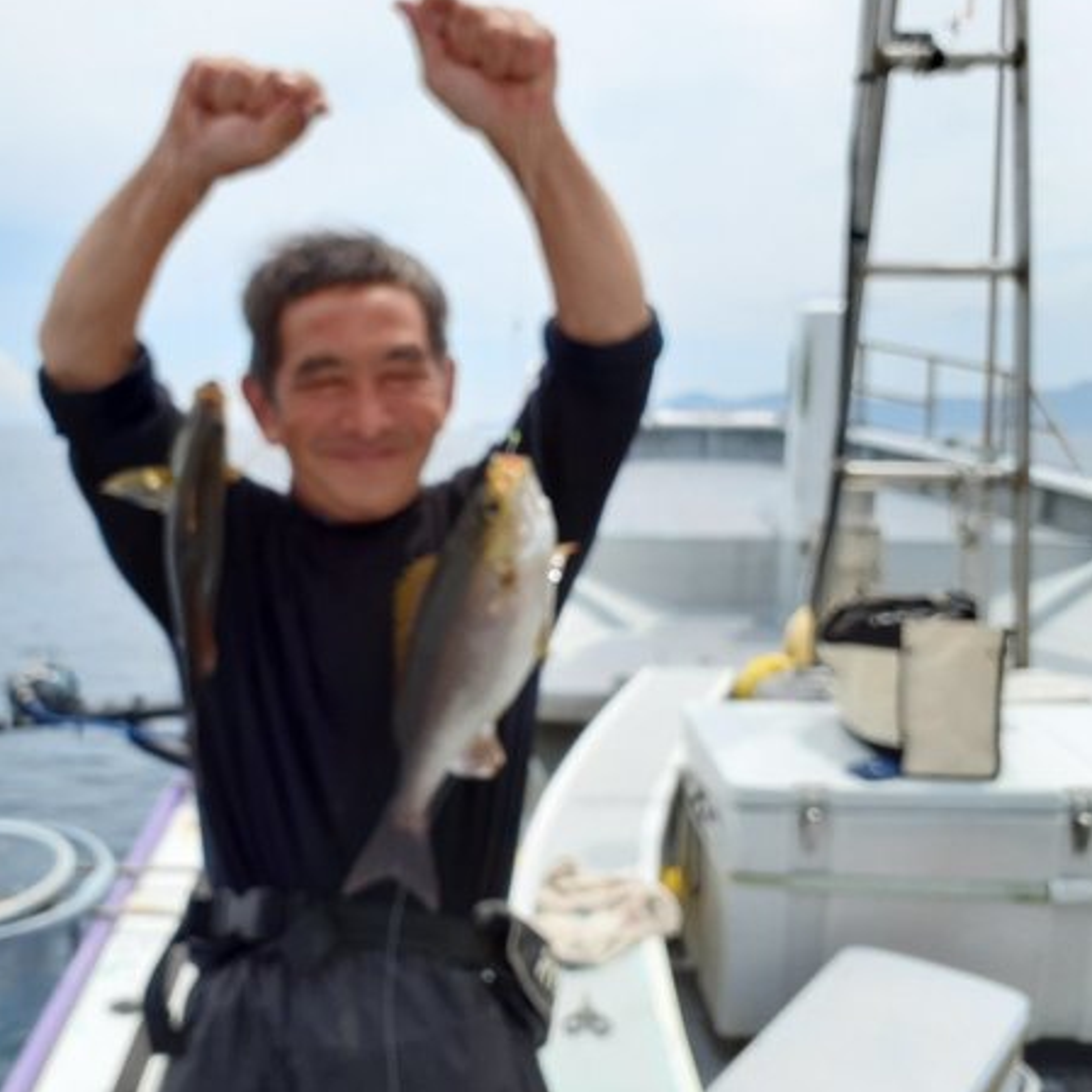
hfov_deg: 47.7
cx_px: 367
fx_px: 1213
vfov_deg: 48.4
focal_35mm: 34
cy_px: 516
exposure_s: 1/1253
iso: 40
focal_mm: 3.6
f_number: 1.9
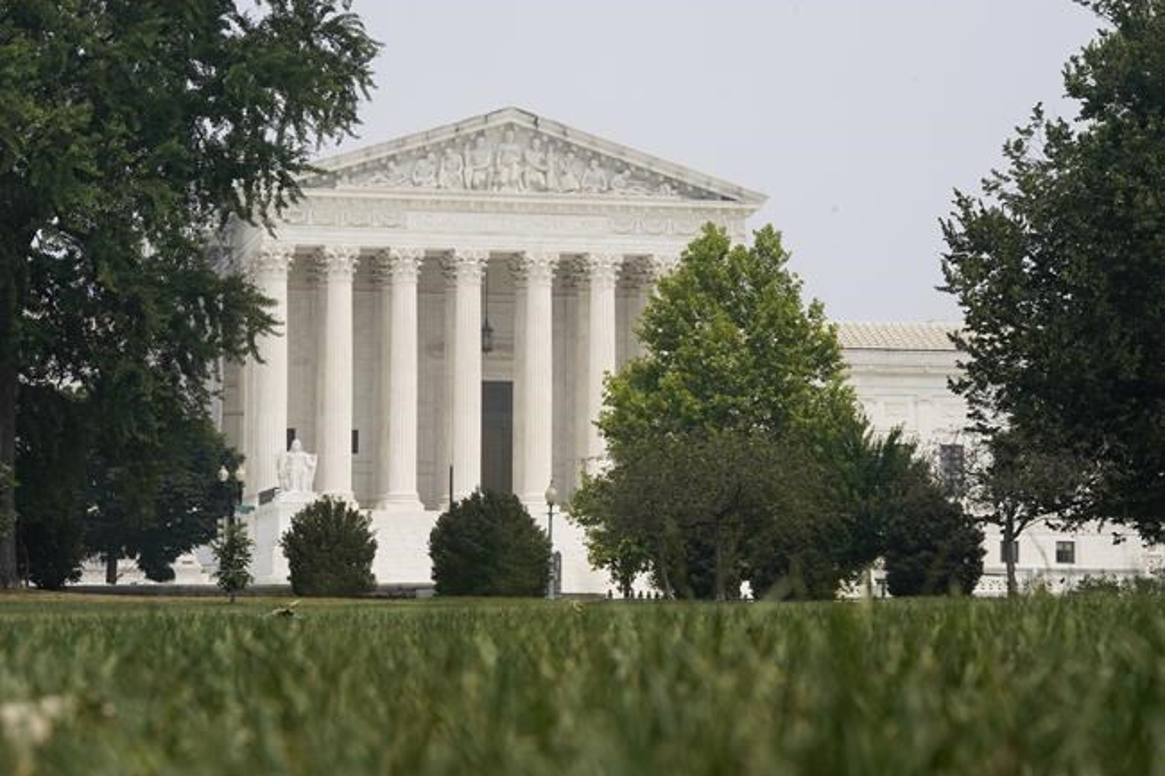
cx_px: 582
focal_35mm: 110
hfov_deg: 18.6
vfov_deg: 12.4
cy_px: 388
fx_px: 3559
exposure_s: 1/400
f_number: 18
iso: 640
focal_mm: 110
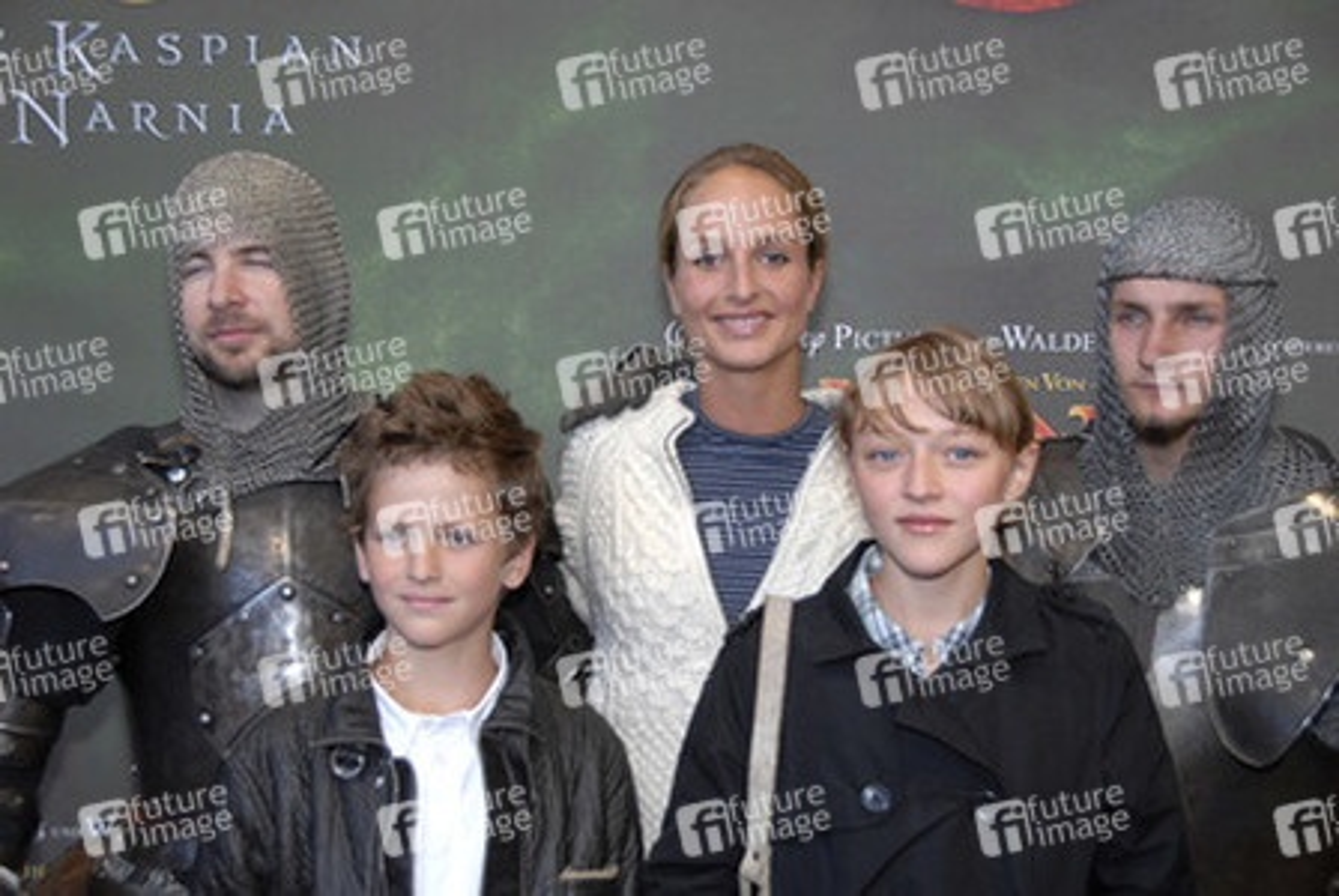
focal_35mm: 52
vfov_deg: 25.8
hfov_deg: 37.8
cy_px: 448
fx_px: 1955
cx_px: 670
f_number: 4.2
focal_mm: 35
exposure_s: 1/250
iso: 400
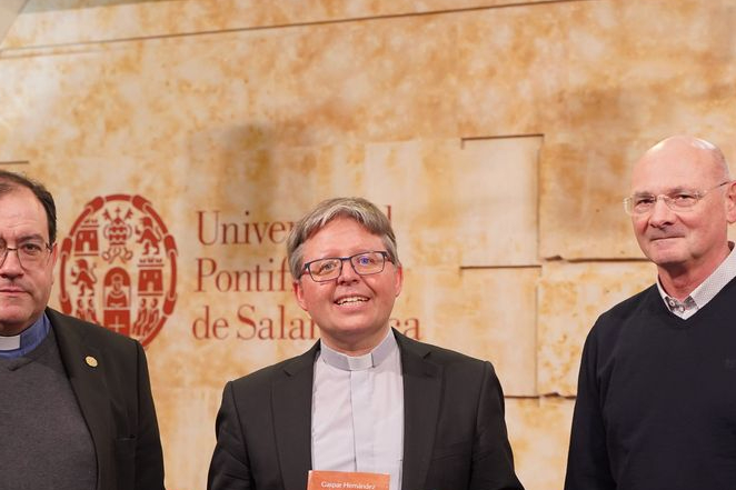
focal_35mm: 78
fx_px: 1594
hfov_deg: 26.0
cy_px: 417
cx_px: 347
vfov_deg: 17.3
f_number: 4
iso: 3200
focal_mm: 43
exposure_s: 1/160
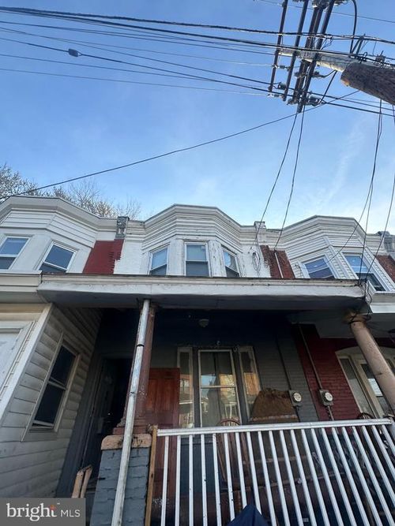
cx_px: 198
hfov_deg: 85.7
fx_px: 213
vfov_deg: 102.1
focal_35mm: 14
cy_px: 263
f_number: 2.2
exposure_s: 1/720
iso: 40
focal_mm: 2.22
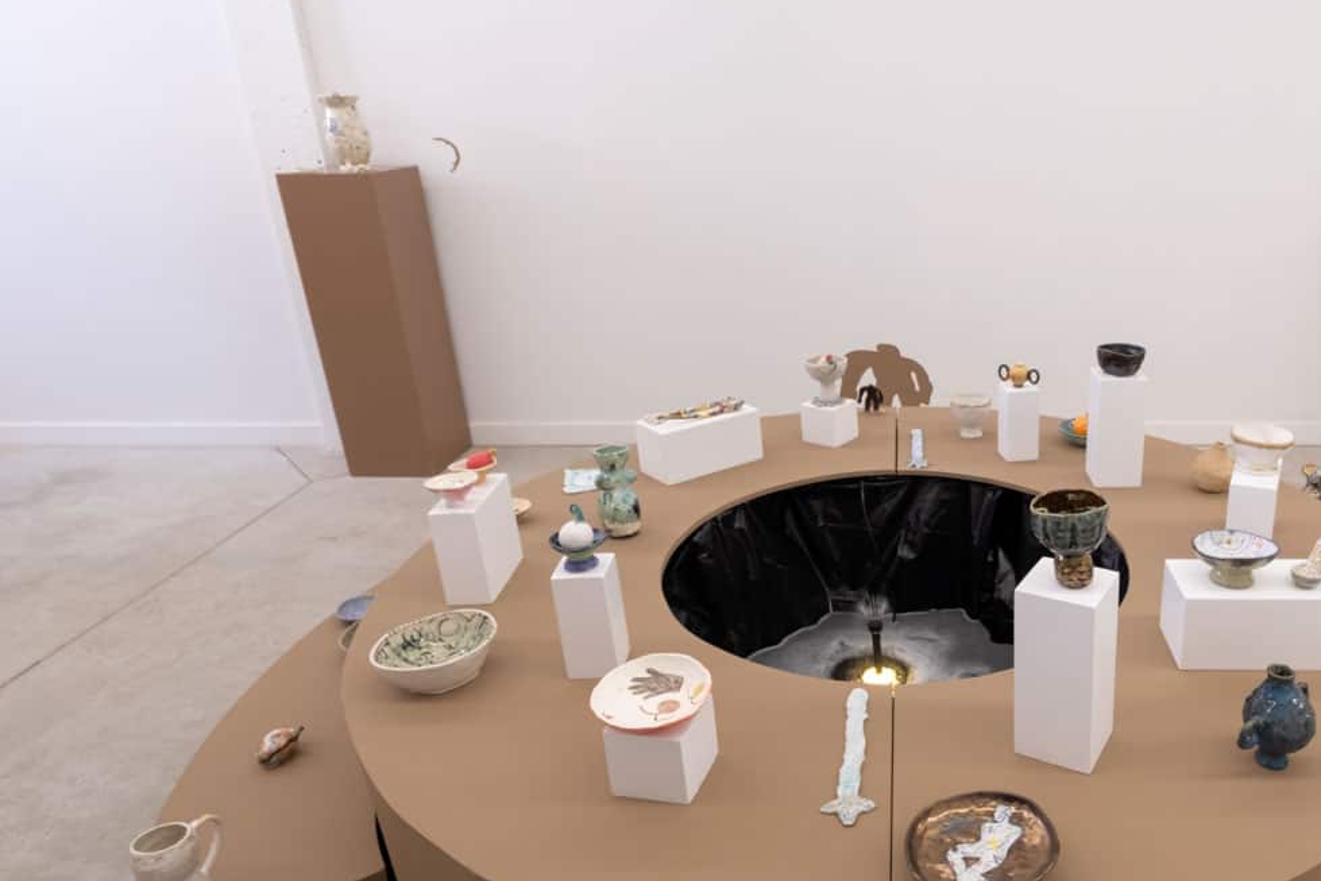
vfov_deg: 50.0
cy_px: 613
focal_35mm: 25
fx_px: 917
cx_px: 885
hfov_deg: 69.4
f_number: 9
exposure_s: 1/30
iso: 250
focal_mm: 11.5
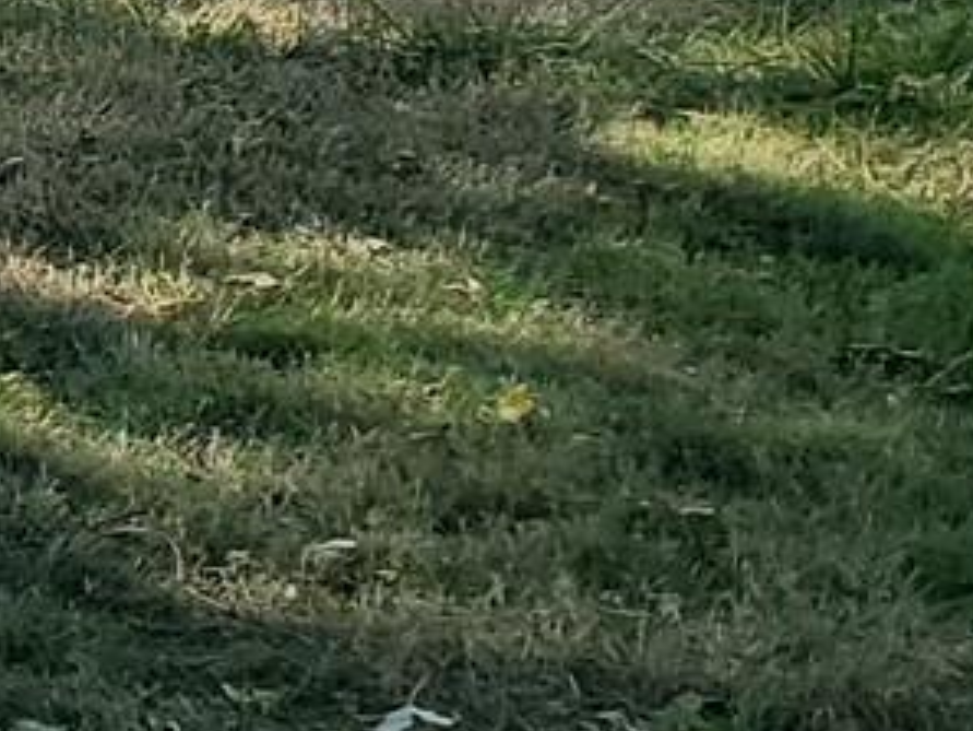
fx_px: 5033
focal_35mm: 179
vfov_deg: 8.3
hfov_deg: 9.2
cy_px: 269
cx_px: -1759
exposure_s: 1/834
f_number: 2.4
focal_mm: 4.3
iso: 50
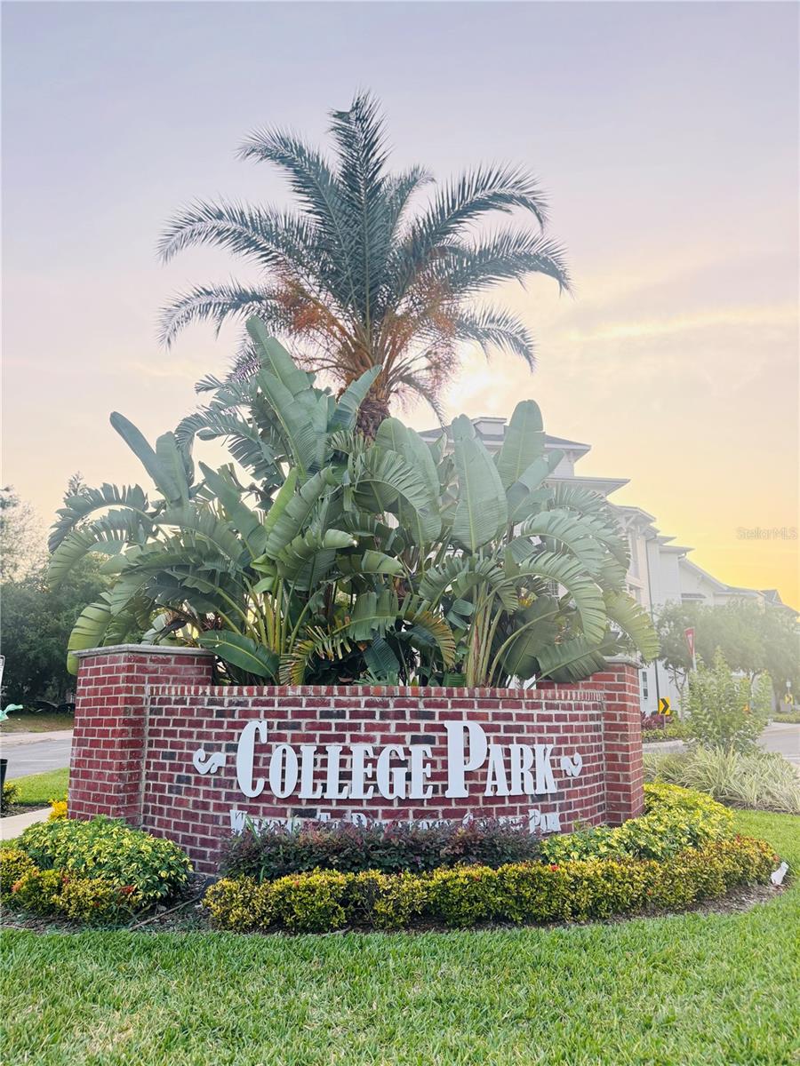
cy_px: 533
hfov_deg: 56.8
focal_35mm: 24
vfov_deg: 71.6
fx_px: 740
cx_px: 400
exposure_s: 1/151
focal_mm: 6.76
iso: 100
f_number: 1.78
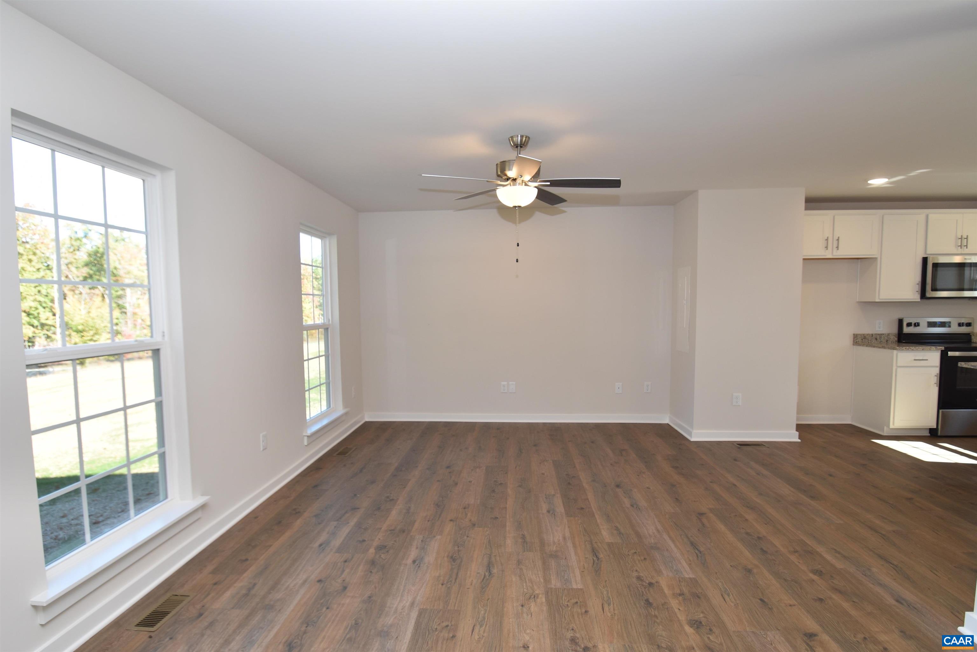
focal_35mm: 18
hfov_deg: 90.0
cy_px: 326
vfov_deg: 67.4
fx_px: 489
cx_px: 488
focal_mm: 12
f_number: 5
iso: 200
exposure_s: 1/100
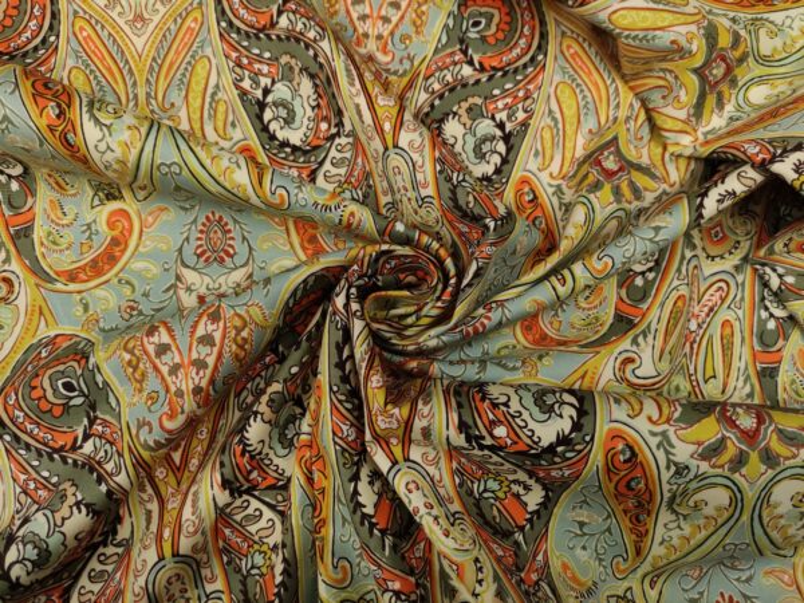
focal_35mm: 25
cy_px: 302
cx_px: 402
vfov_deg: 54.9
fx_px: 581
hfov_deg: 69.4
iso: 400
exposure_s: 1/160
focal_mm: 5.43
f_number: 1.89
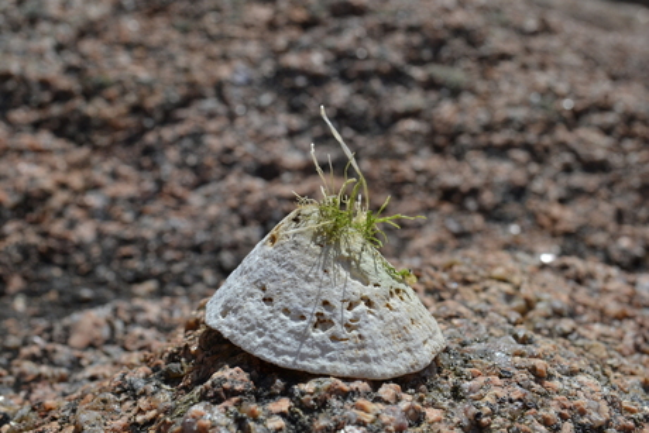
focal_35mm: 48
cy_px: 216
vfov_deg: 28.1
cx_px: 324
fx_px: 866
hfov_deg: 41.1
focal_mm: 32
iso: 400
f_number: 11
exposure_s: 1/1000
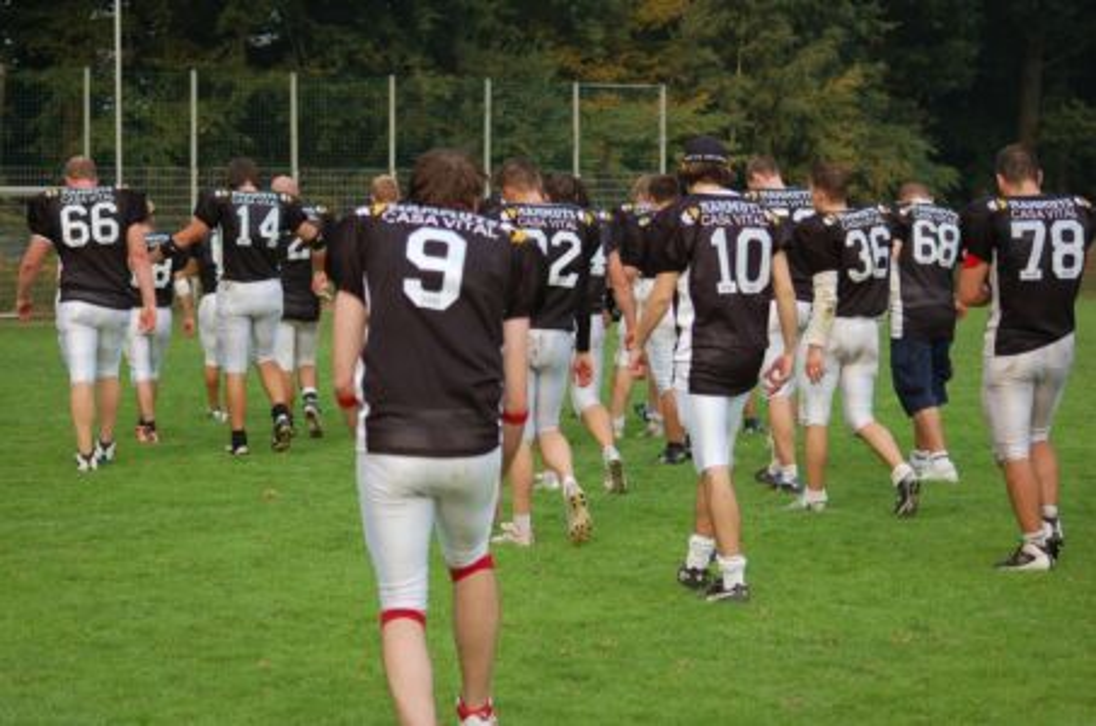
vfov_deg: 13.0
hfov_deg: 19.5
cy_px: 363
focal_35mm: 105
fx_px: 3190
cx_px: 548
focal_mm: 70
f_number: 4
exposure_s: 1/1000
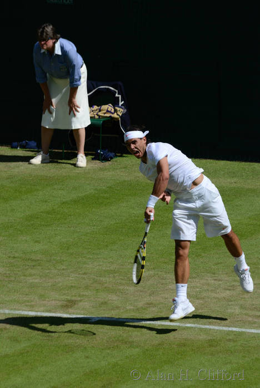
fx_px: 6487
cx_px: 130
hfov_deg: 2.3
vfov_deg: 3.4
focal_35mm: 600
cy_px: 194
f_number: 9
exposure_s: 1/400
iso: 100
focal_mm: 400
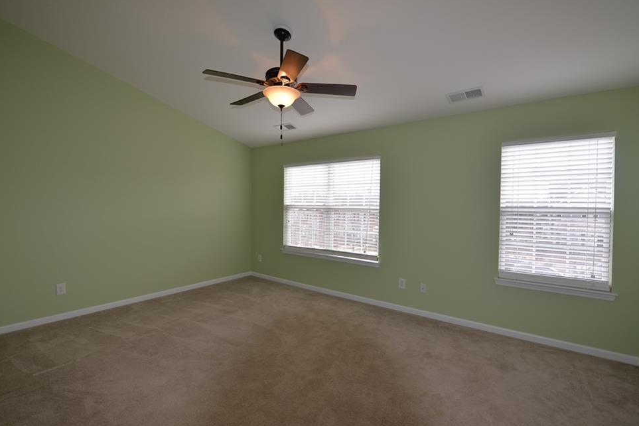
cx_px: 312
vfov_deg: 70.4
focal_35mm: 17
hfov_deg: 93.3
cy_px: 213
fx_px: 302
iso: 180
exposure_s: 1/200
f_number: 3.5
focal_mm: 16
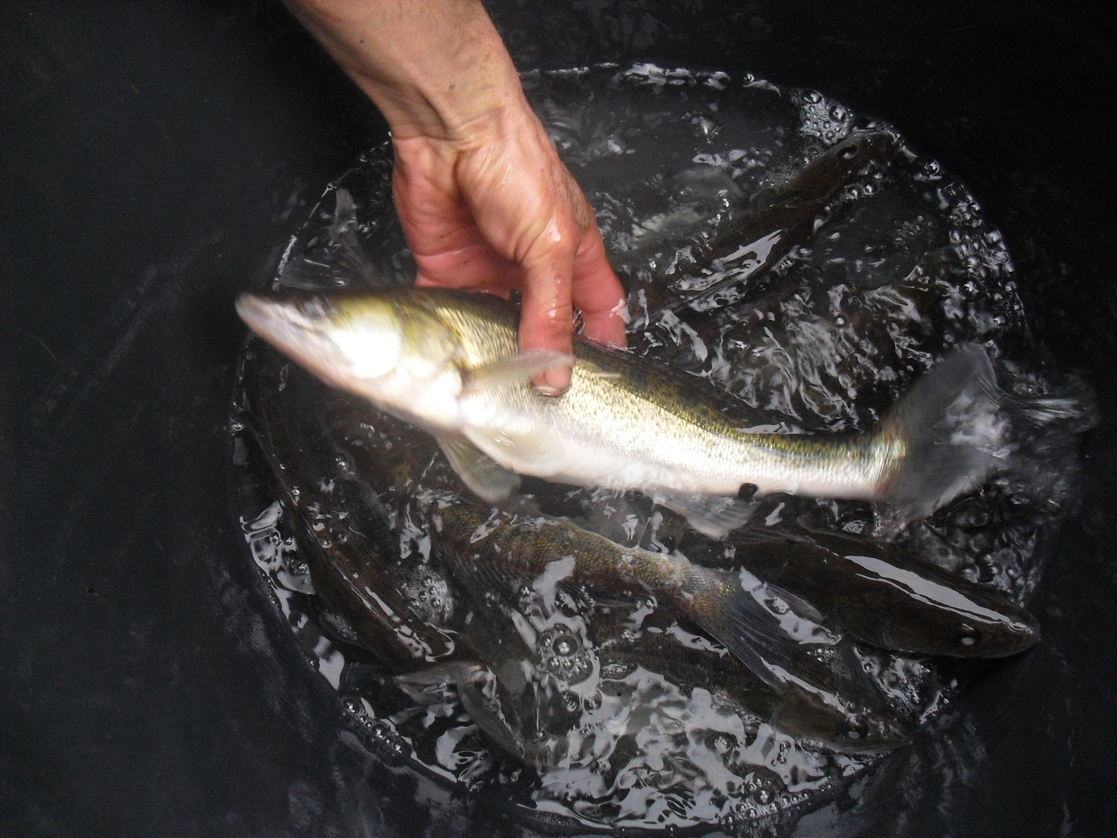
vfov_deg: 39.7
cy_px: 419
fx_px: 1162
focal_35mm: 36
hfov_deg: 51.4
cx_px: 558
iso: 400
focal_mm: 6.3
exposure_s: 1/100
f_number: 3.1
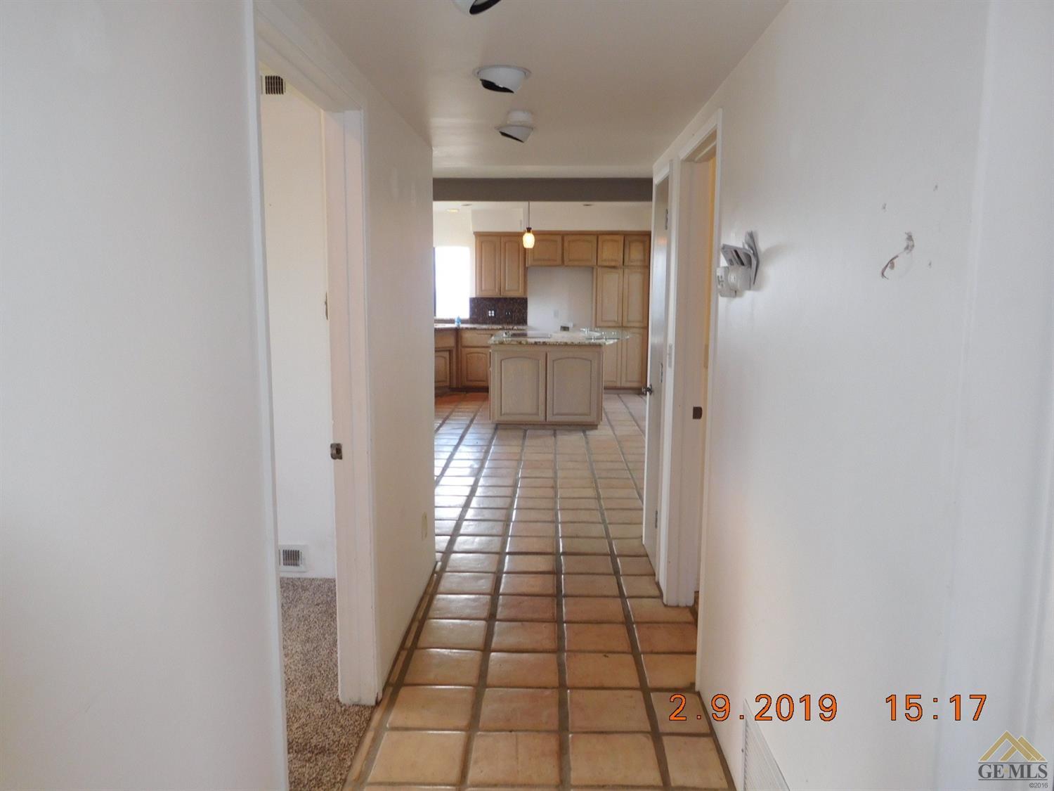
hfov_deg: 69.4
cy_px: 396
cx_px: 527
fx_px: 761
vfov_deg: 54.9
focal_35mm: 25
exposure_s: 1/30
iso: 140
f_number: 3.4
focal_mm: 4.5
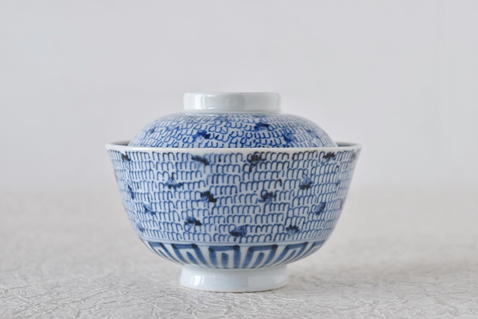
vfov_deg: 16.5
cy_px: 160
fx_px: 1095
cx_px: 239
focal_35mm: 82
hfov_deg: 24.6
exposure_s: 1/15
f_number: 5.6
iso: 400
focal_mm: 55
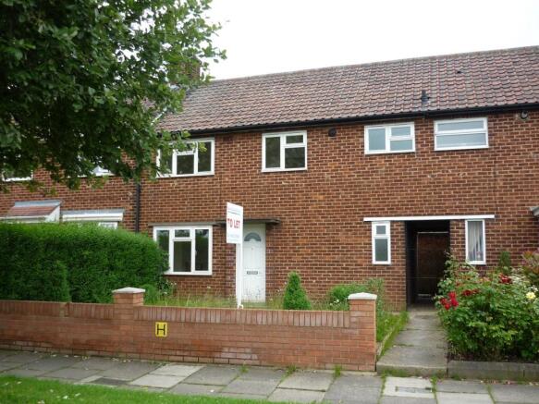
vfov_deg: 42.9
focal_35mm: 33
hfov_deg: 55.4
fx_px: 514
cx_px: 270
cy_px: 202
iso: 100
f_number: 2.8
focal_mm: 5.5
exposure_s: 1/500
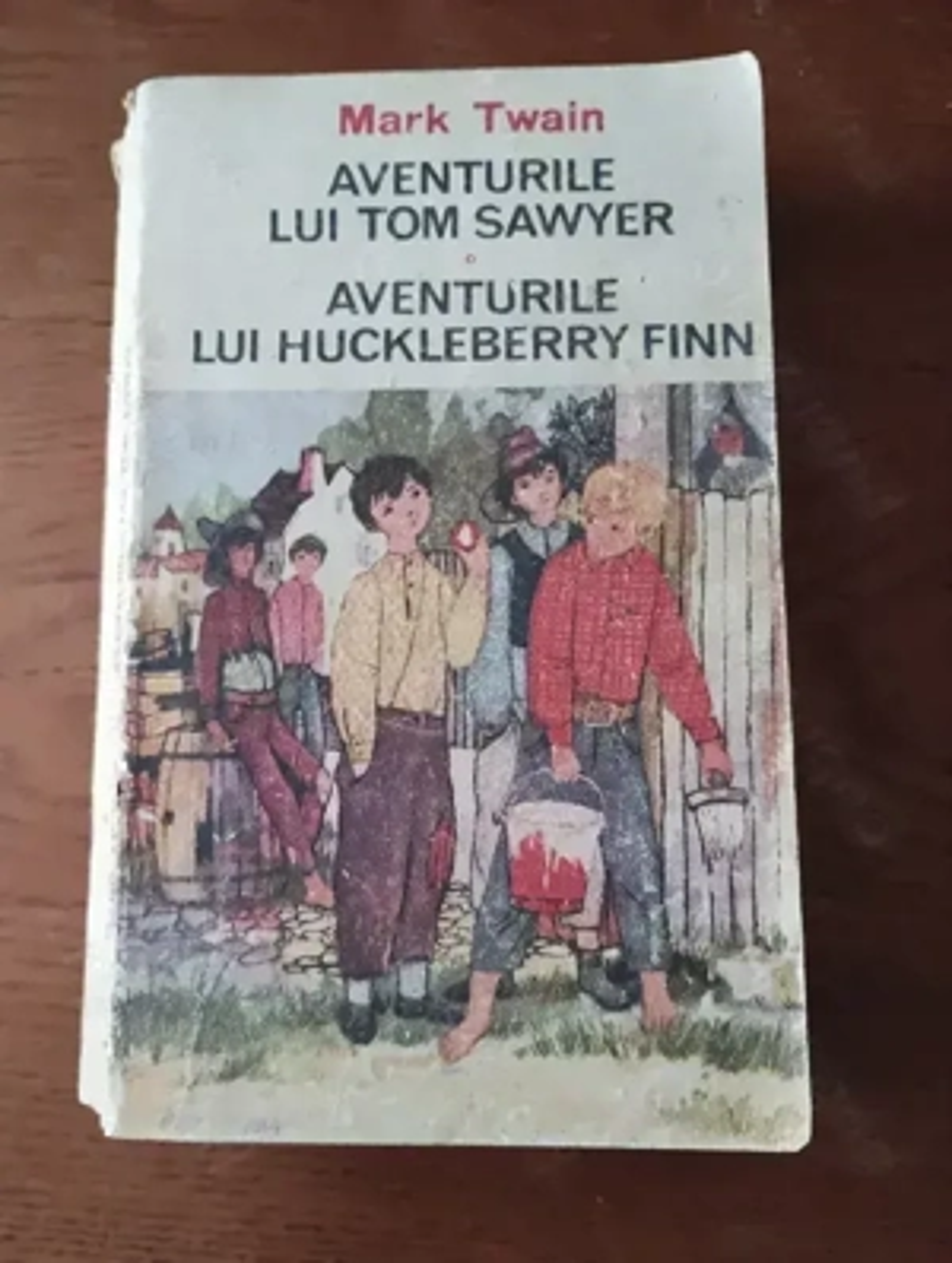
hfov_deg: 49.9
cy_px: 632
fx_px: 1023
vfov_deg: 63.4
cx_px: 476
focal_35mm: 28
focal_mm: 4.27
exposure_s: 1/20
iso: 3394
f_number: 1.8
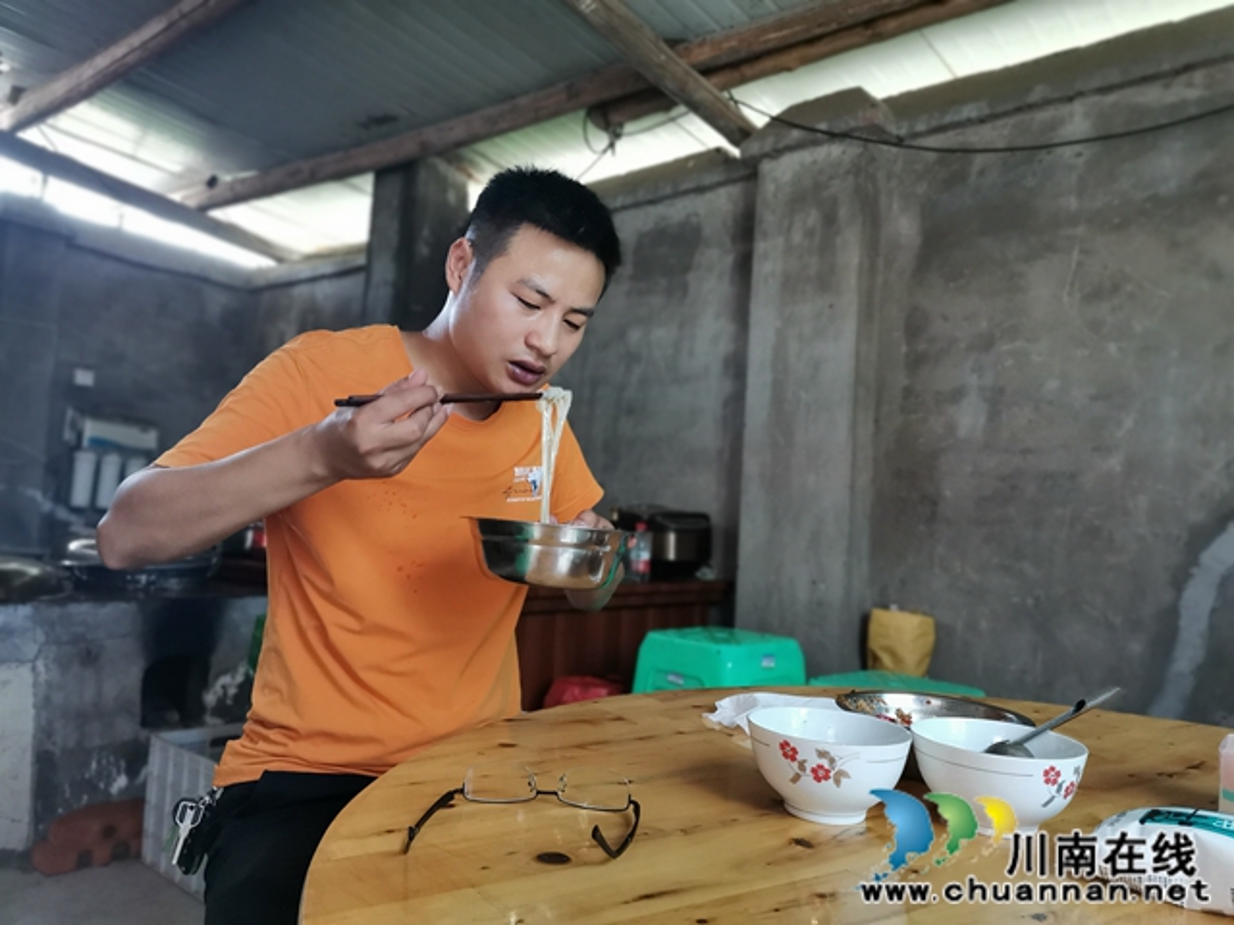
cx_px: 617
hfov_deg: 67.3
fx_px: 927
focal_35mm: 26
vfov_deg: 53.1
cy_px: 462
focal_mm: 4.75
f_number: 2.4
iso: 200
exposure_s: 1/100
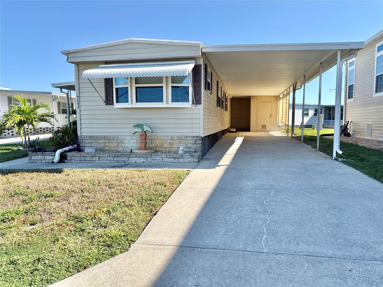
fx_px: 266
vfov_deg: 56.8
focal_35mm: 24
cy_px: 144
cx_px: 192
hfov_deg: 71.6
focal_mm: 6.76
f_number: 1.78
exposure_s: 1/4167
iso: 80
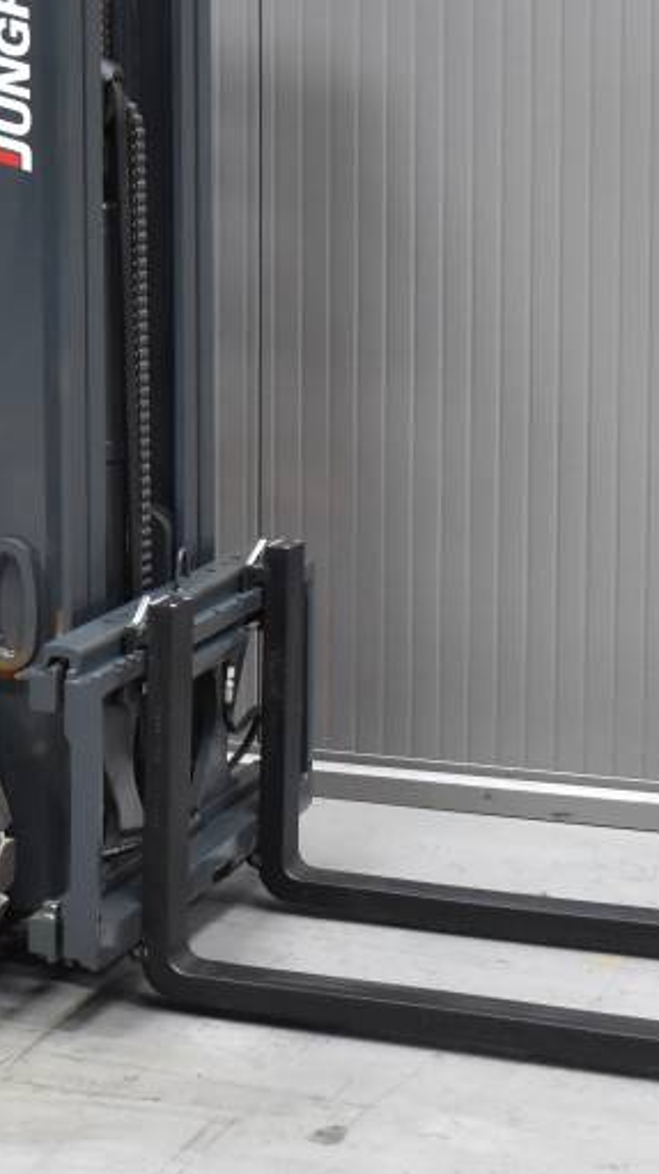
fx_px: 2986
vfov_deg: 22.0
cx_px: -225
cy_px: 257
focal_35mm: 96
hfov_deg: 12.2
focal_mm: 26
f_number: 5.6
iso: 1600
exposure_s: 1/30
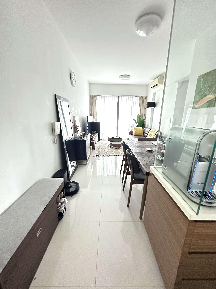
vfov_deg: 102.1
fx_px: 116
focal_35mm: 14
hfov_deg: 85.7
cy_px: 144
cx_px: 108
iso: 1250
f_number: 2.2
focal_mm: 2.22
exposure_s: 1/41
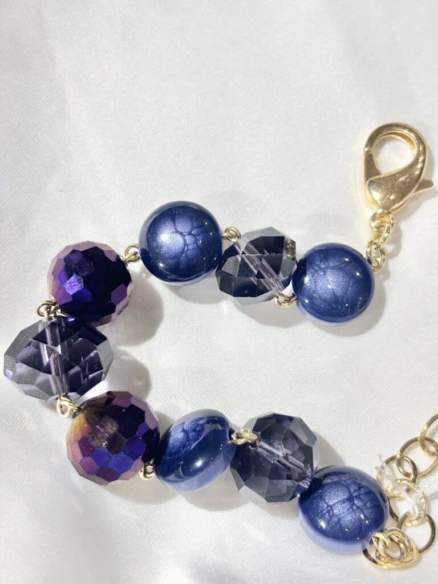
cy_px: 292
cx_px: 219
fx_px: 877
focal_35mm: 52
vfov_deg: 36.8
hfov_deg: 28.0
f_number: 1.6
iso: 25
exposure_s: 1/142
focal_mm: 5.96
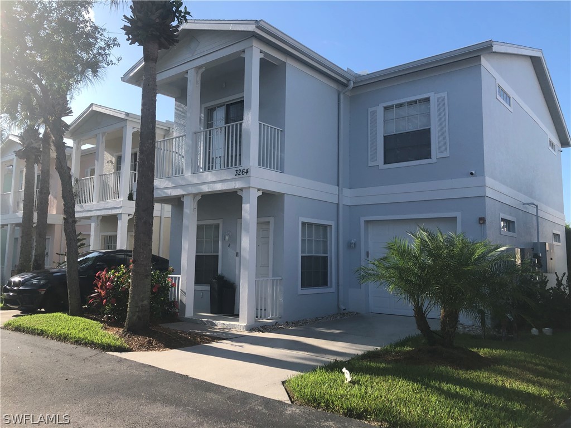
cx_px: 286
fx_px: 462
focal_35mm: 28
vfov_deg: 49.7
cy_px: 214
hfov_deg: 63.4
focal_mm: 3.99
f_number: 1.8
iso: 20
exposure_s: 1/1230
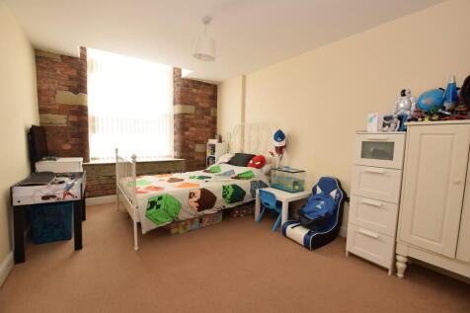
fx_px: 196
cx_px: 235
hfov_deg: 100.4
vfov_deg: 77.3
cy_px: 156
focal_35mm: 15
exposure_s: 1/125
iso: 500
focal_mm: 10
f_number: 6.3
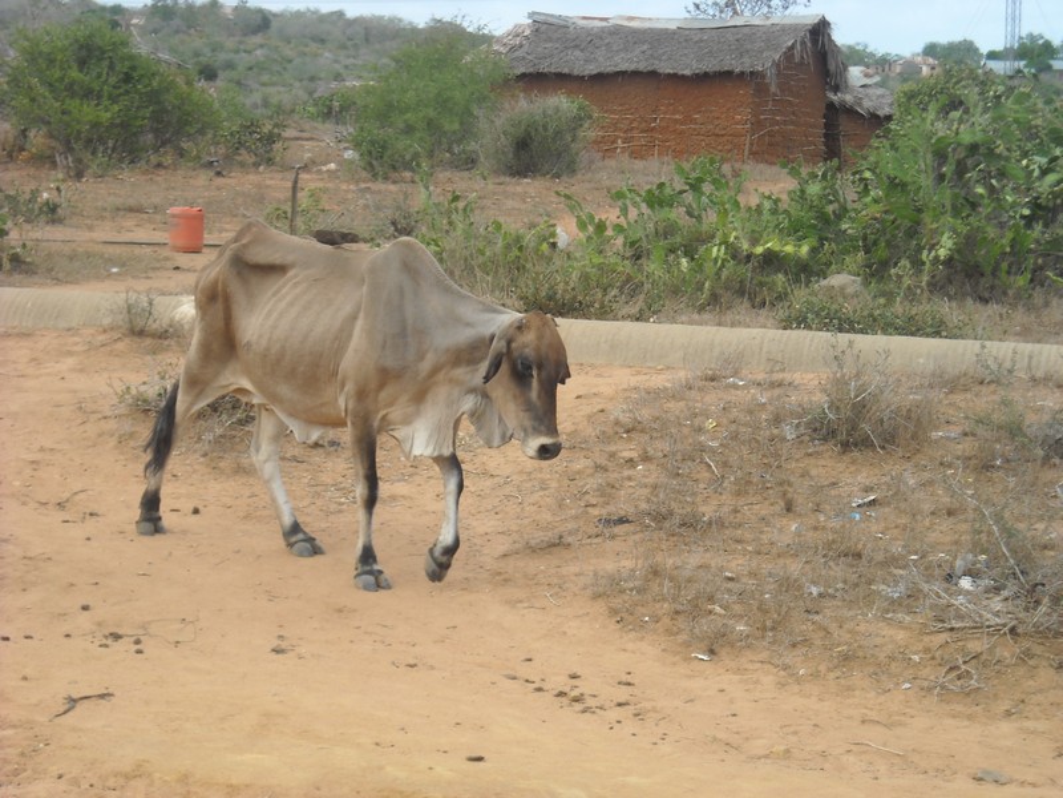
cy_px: 399
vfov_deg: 14.1
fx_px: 3224
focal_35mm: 105
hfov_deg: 18.7
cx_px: 532
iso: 70
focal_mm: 17.1
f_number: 4.7
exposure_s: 1/250
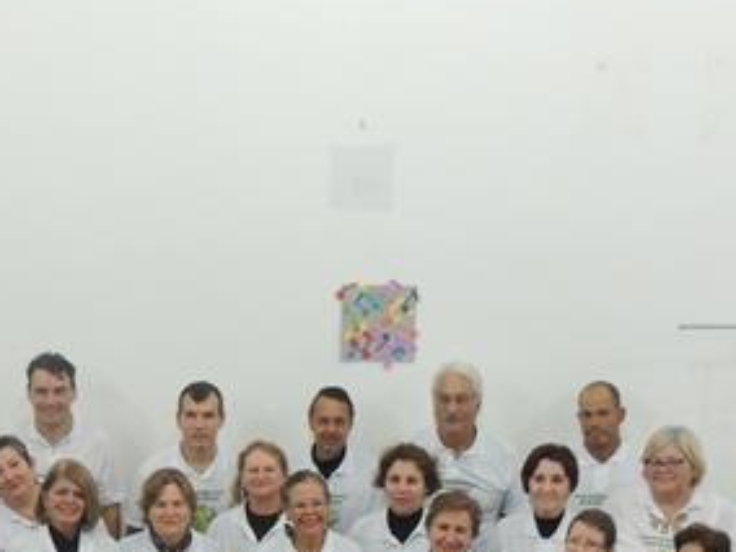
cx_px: 197
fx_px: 1977
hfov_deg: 20.9
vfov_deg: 15.2
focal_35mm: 93
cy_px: 705
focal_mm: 5.8
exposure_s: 1/30
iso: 400
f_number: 3.2
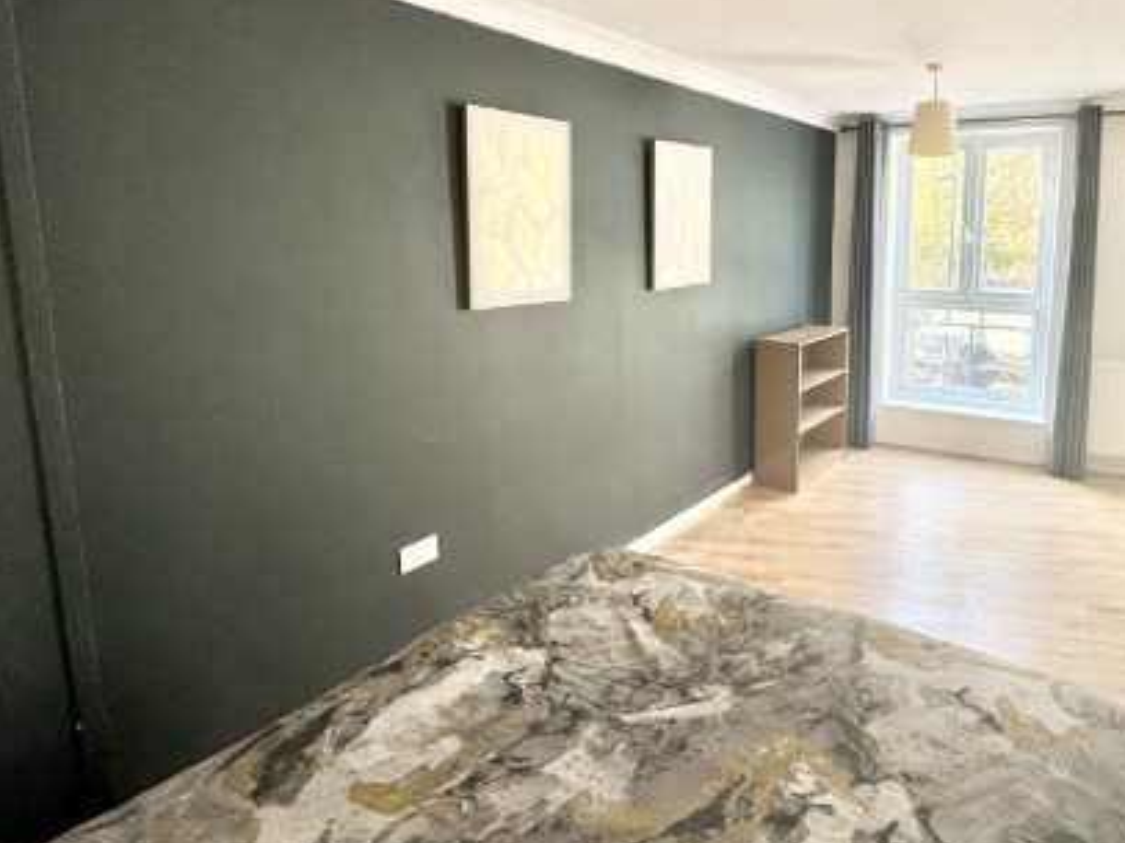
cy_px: 332
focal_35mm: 22
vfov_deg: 60.5
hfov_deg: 75.1
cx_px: 699
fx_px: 715
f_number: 2.2
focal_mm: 2.22
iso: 125
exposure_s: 1/99
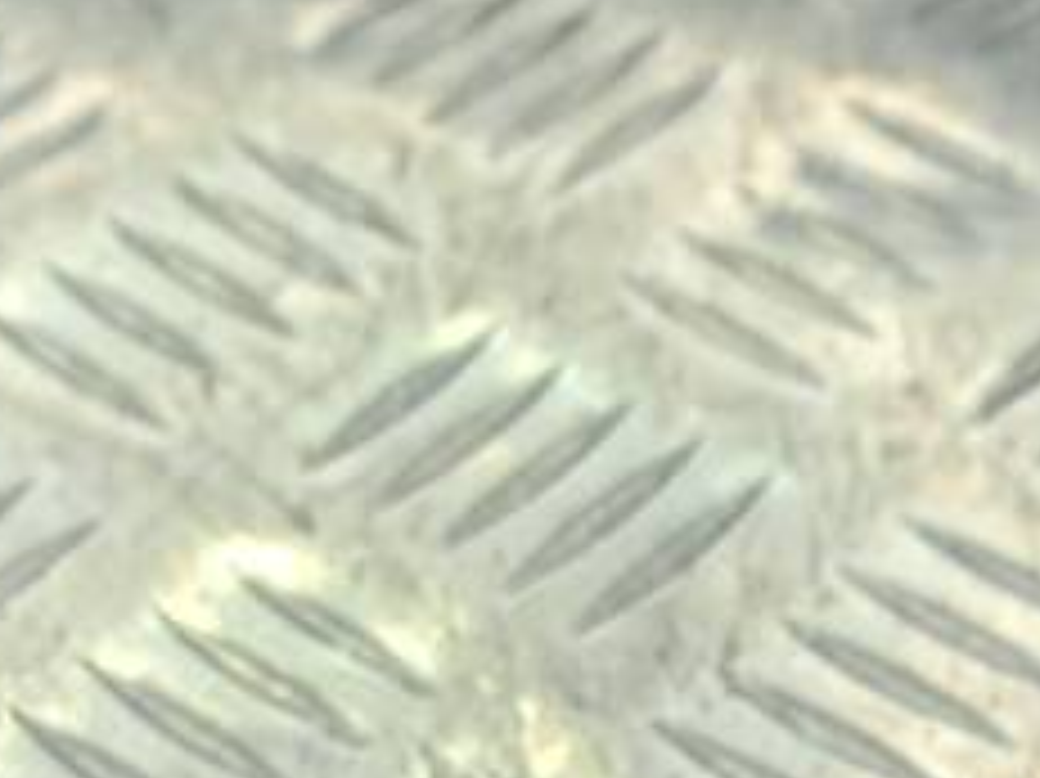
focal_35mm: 111
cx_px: 725
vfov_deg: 11.9
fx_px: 3333
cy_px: 1556
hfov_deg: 17.7
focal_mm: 4.6
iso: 32
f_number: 1.8
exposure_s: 1/50
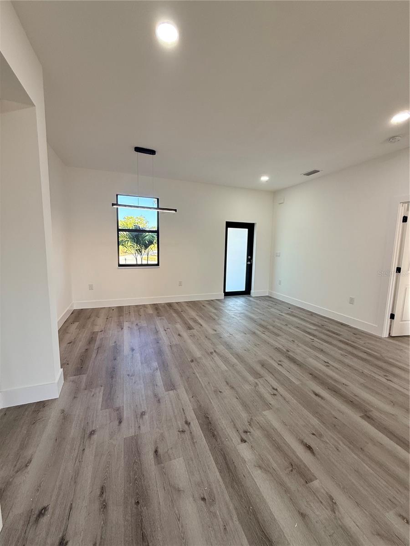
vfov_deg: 102.1
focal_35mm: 14
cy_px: 273
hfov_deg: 85.7
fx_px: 221
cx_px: 205
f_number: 2.2
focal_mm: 2.22
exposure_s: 1/99
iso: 100
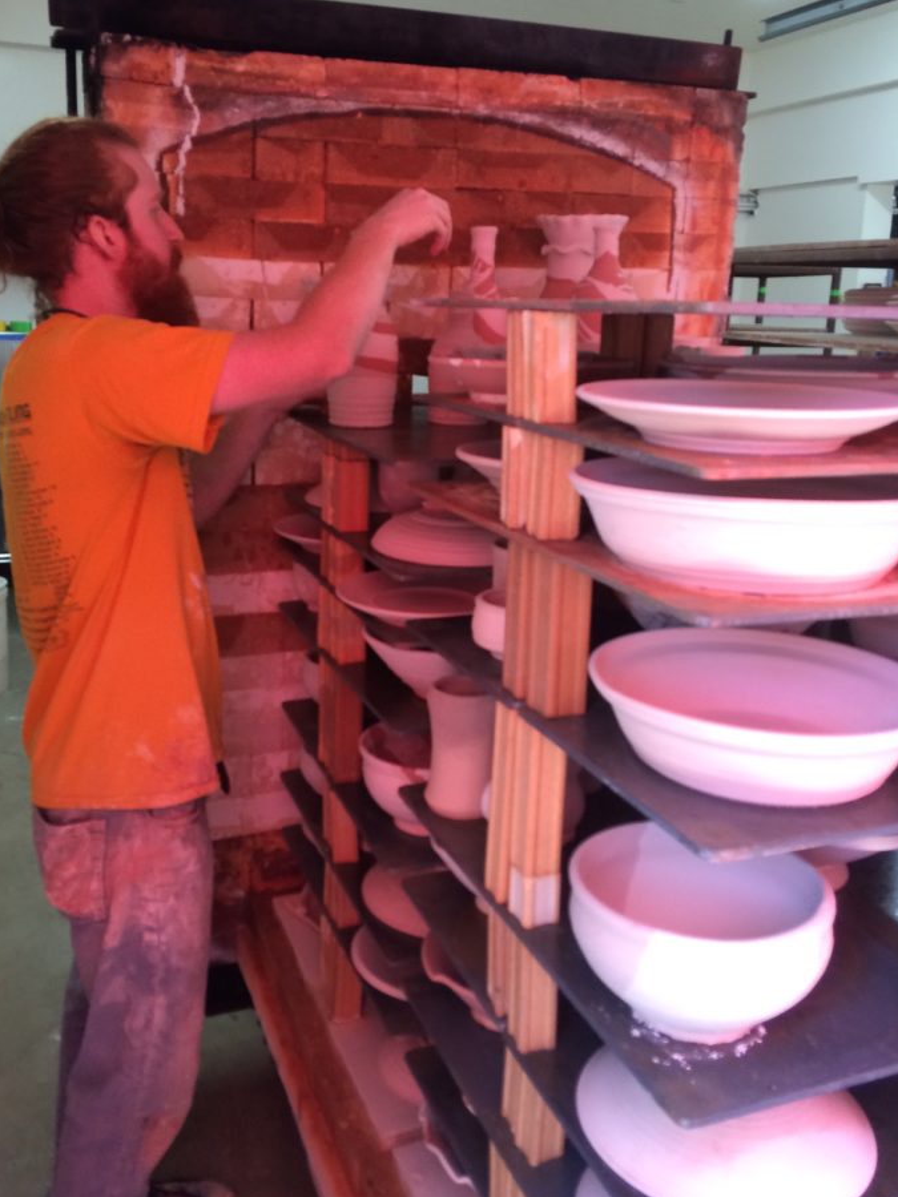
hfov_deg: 42.9
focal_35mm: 33
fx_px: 1141
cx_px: 420
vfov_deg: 55.2
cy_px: 521
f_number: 2.2
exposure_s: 1/30
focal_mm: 4.15
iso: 50
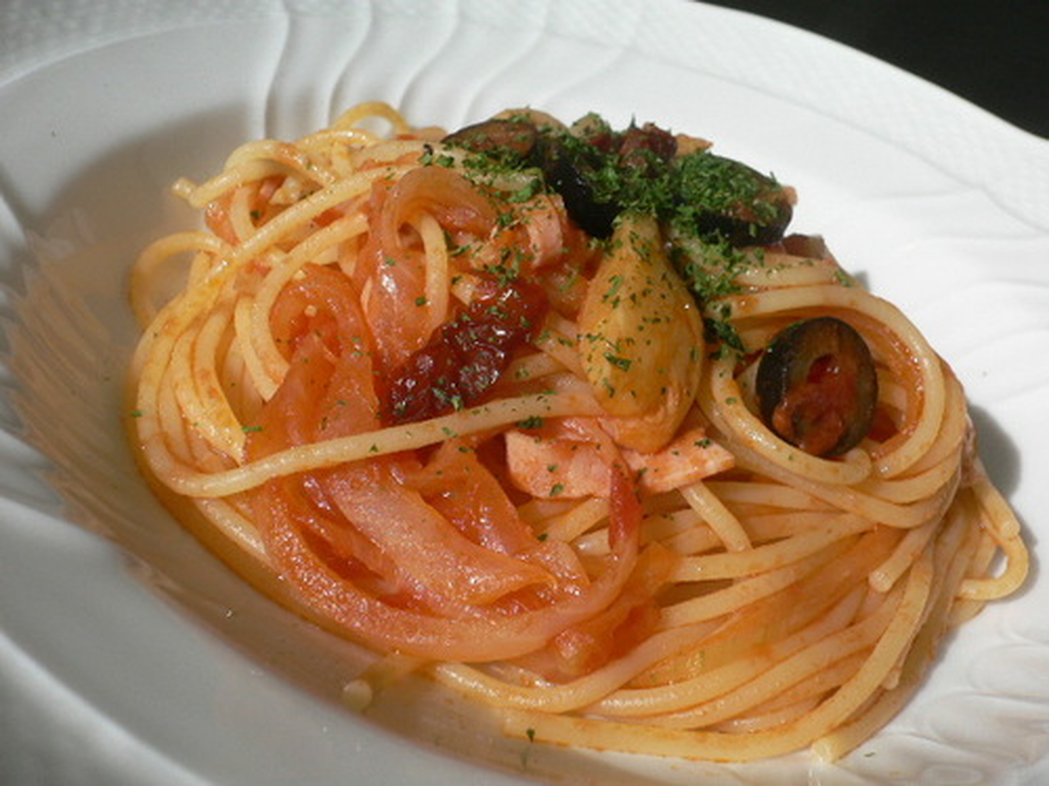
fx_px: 1061
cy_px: 393
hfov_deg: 52.6
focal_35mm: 35
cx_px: 524
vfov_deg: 40.7
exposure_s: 1/125
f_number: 5.6
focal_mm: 5.8
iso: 100
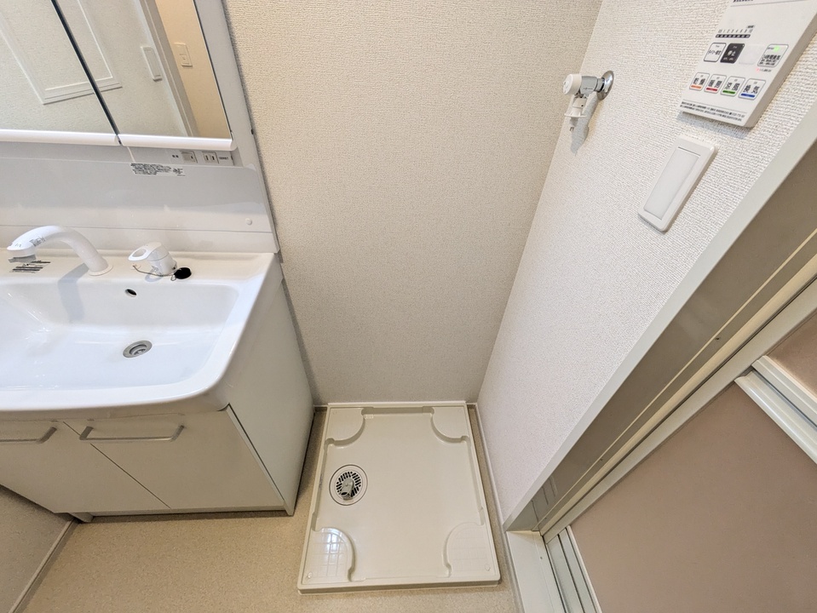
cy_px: 306
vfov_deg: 85.7
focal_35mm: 14
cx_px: 408
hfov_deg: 102.0
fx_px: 331
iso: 163
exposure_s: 1/60
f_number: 2.2
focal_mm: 1.83
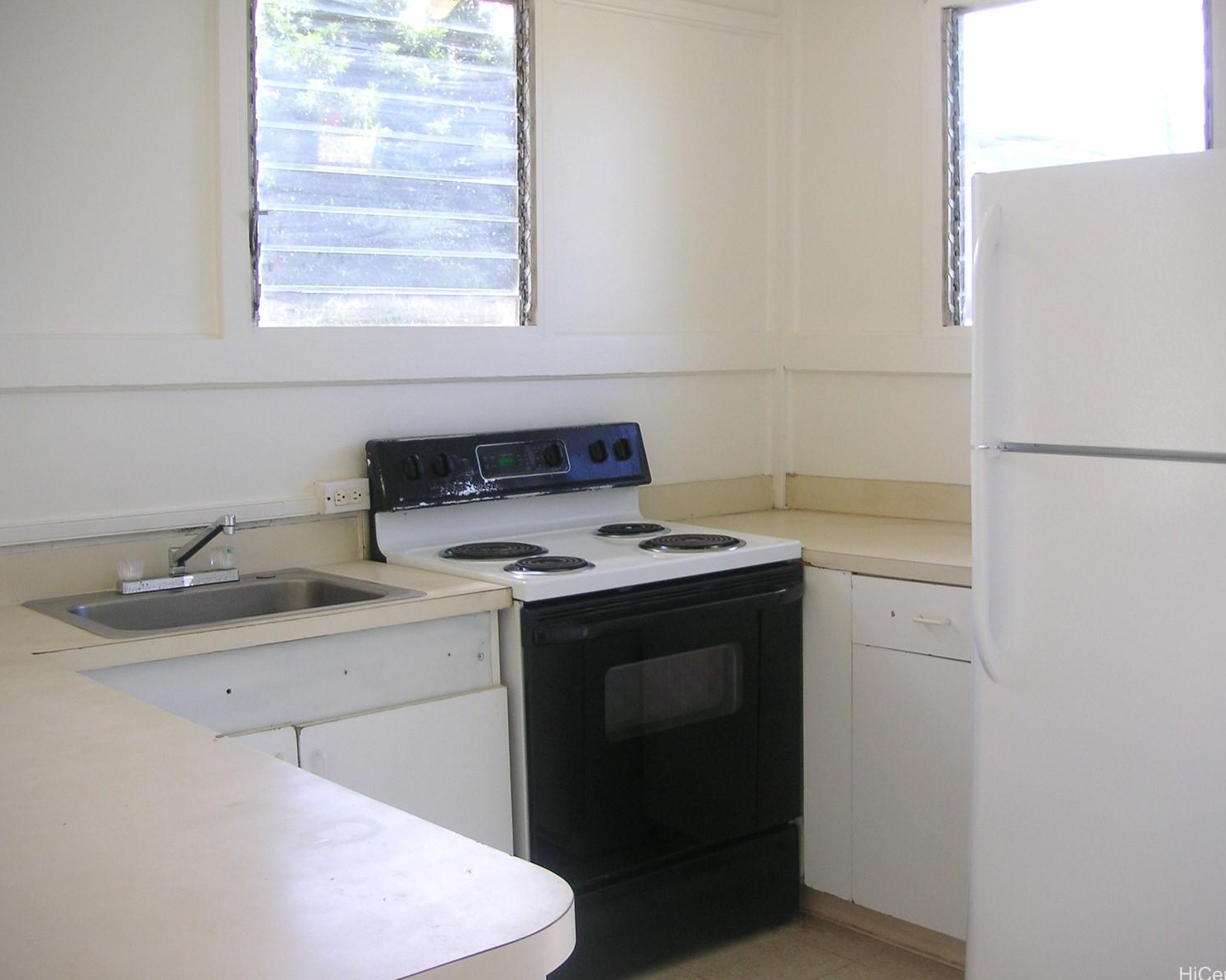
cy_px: 486
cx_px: 639
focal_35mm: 39
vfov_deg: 38.2
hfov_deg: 46.8
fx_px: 1415
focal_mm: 6.1
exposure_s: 1/45
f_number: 2.8
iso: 50
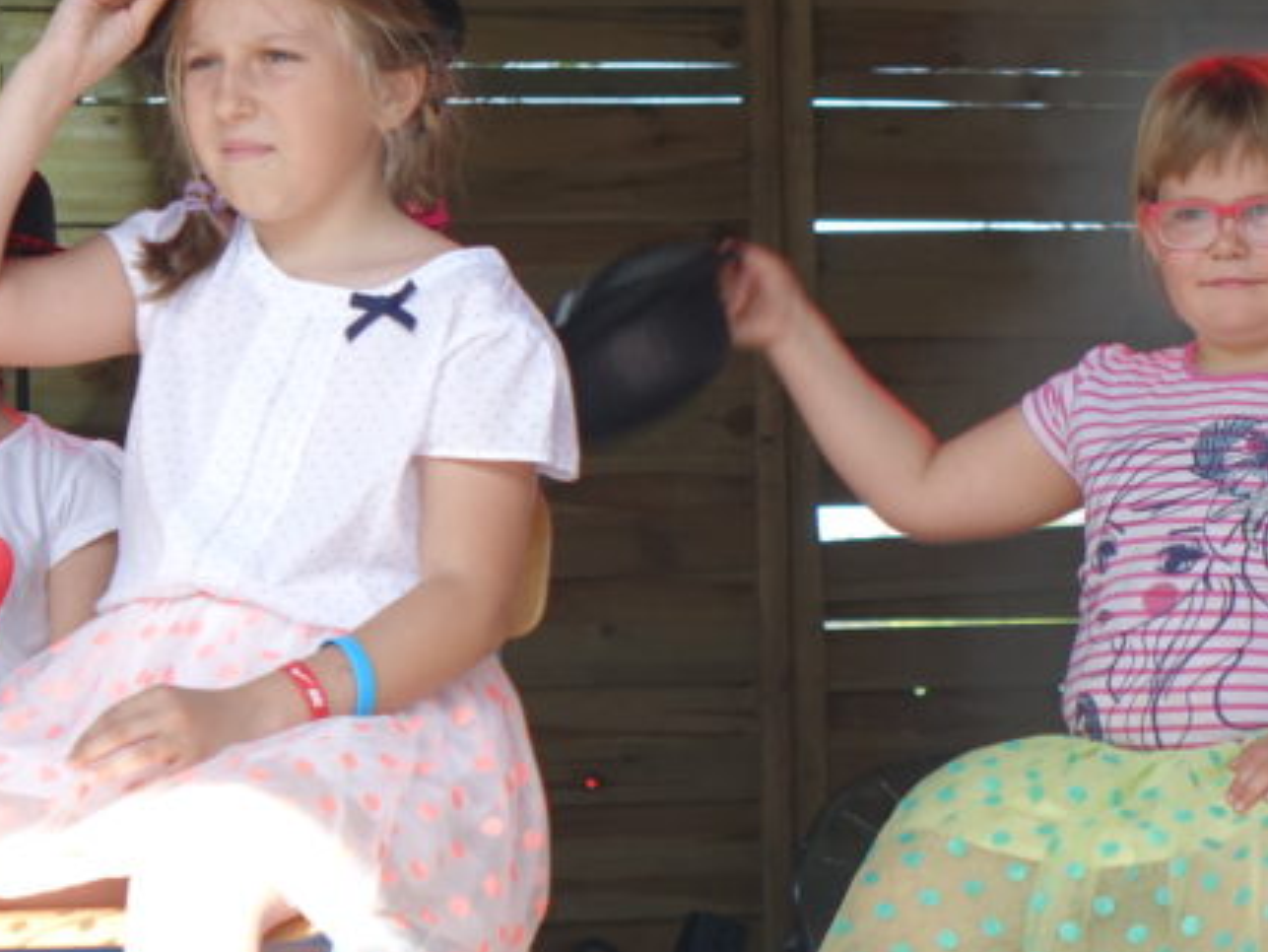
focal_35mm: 250
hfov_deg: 7.9
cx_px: 949
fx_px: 9160
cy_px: 282
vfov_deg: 5.9
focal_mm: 40.05
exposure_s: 1/200
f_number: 3.5
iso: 125
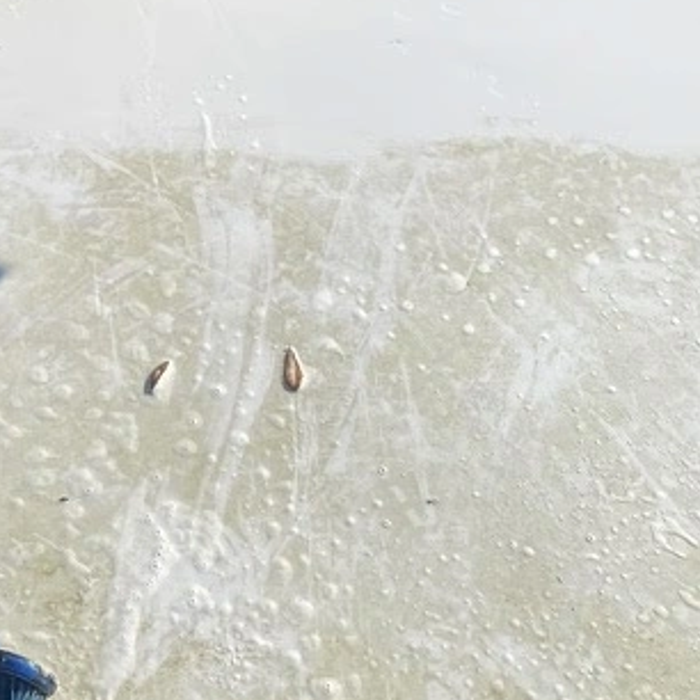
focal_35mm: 77
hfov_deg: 22.3
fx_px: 1762
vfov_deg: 20.4
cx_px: 174
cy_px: -236
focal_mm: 4.2
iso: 32
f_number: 1.6
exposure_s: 1/3731
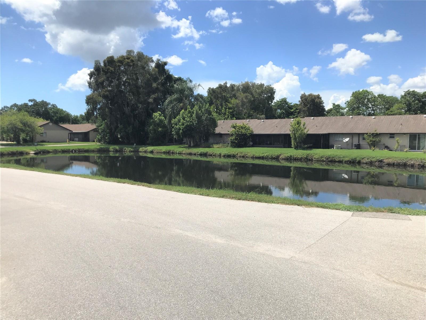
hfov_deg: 63.4
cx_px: 213
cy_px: 160
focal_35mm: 28
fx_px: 345
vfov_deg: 49.7
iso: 20
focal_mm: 3.99
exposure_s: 1/3425
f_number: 1.8
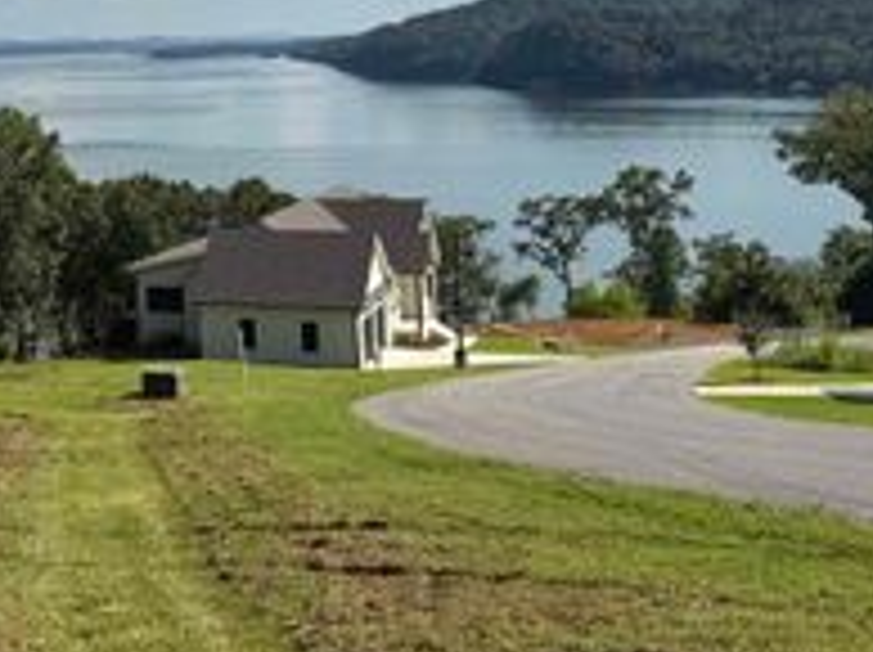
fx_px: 1562
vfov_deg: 23.1
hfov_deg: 29.2
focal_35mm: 62
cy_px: 88
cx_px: 0
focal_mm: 6.76
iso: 80
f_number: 1.78
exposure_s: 1/7353
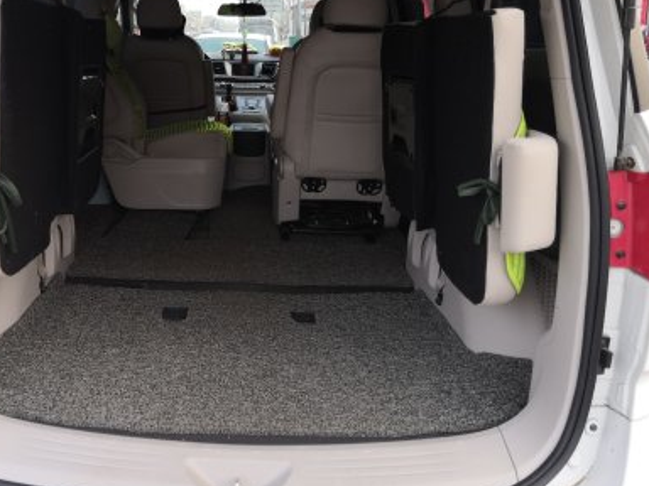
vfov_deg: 37.5
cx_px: 220
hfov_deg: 48.2
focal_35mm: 38
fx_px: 712
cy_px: 188
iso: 64
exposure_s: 1/50
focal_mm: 3.95
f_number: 1.8
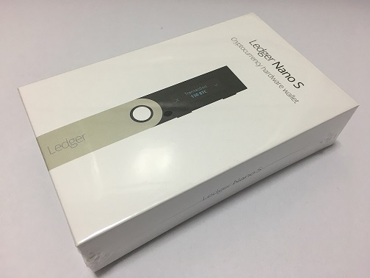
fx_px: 310
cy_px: 139
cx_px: 185
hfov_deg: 61.7
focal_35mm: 29
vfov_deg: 48.2
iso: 64
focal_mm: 4.15
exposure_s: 1/30
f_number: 2.2
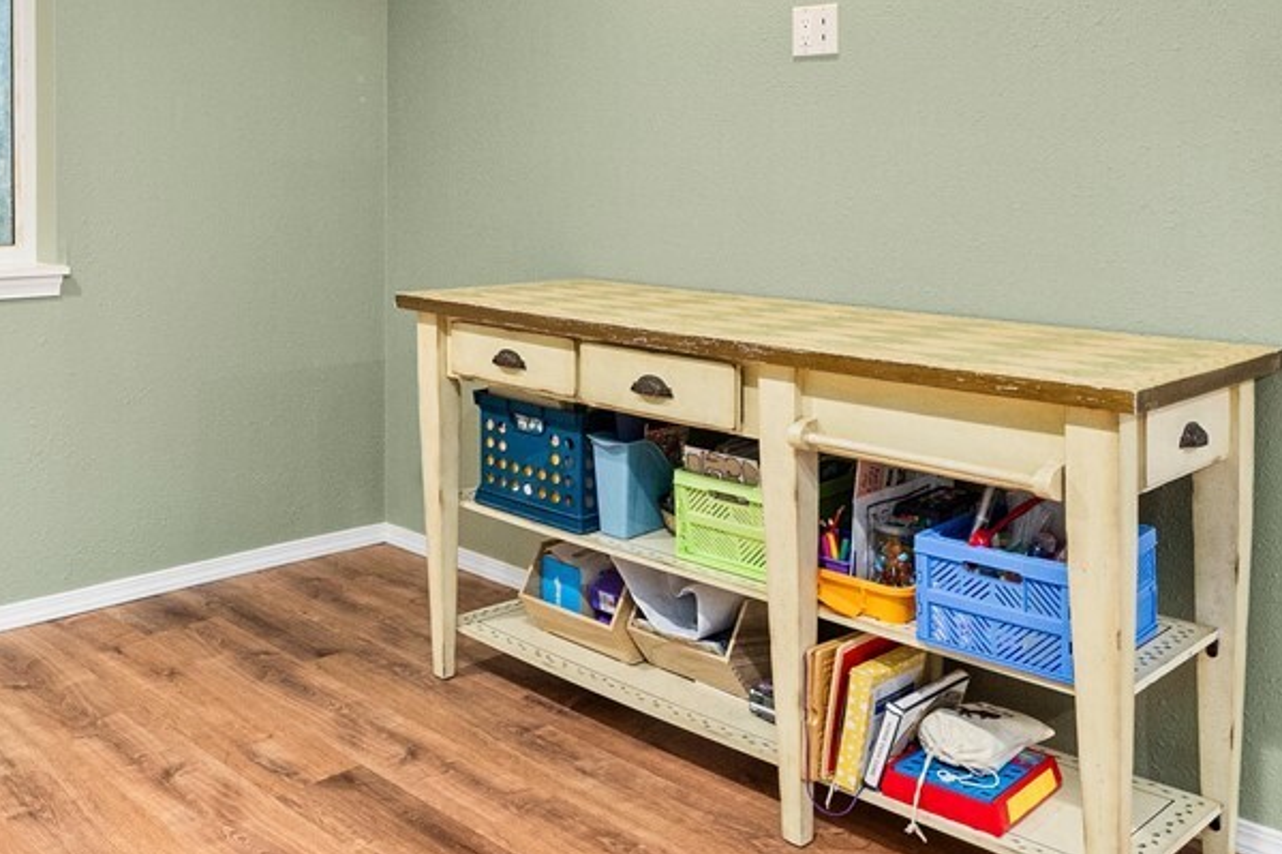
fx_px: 1210
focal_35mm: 34
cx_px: 373
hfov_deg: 54.0
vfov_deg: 37.7
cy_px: 194
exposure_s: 1/10
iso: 1000
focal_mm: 12
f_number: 6.3
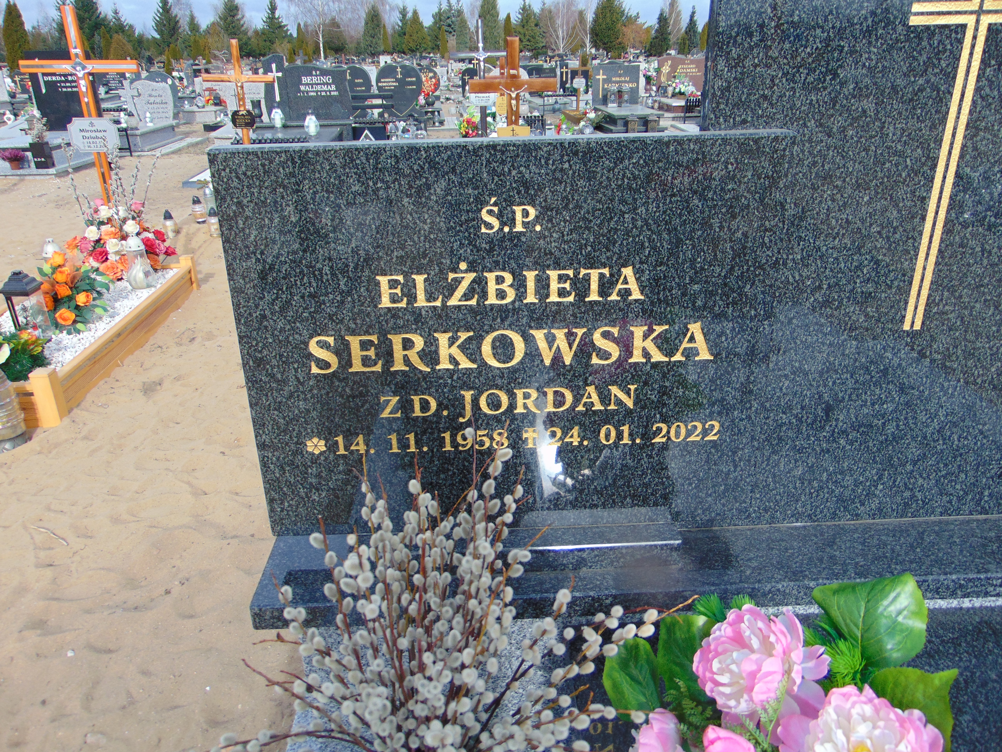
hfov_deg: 69.4
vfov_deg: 54.9
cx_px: 501
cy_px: 376
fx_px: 724
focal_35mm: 25
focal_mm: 4.5
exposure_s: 1/640
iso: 80
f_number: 3
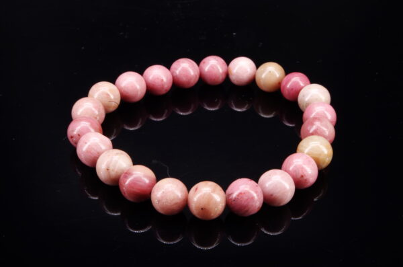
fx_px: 637
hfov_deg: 35.1
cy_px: 134
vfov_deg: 23.7
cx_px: 202
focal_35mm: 57
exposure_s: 1
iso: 100
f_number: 4.5
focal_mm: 37.5
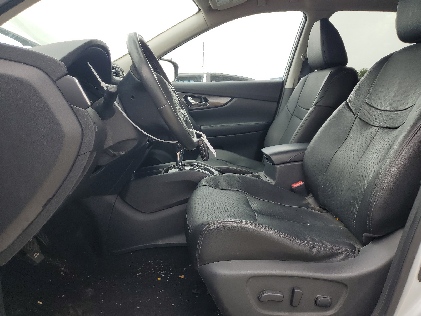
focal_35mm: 26
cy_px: 158
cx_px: 210
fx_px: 316
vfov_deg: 53.1
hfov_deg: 67.3
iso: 50
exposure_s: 1/417
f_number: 1.5
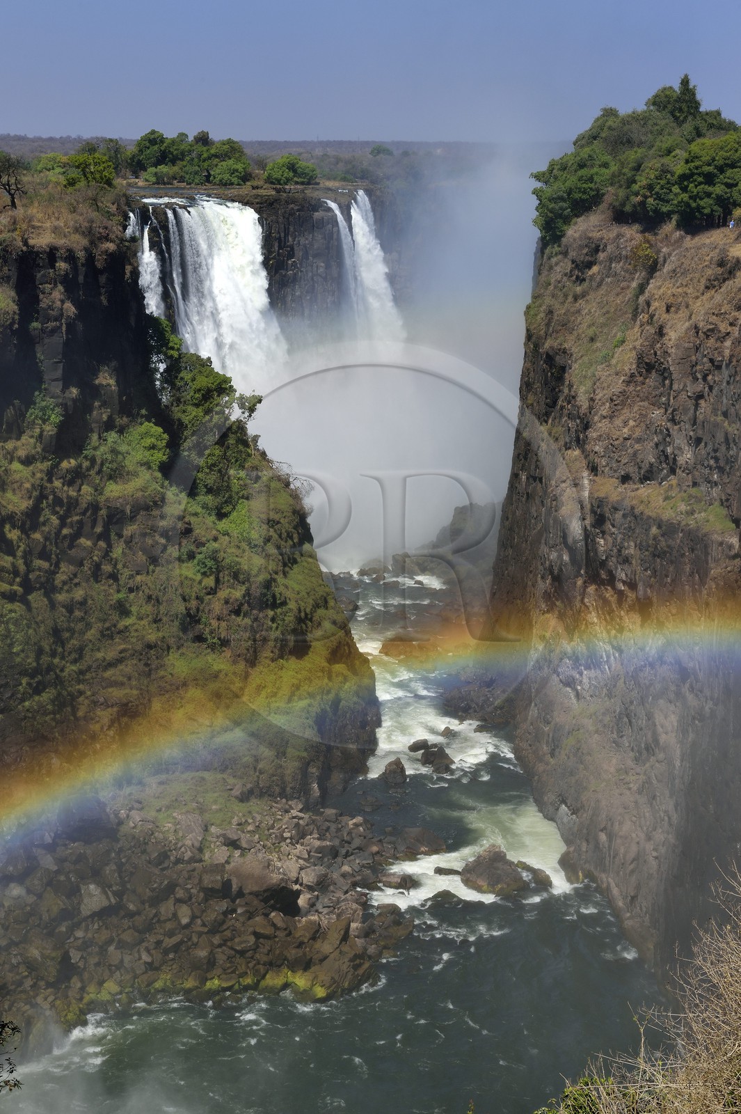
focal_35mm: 56
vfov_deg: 35.7
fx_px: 1731
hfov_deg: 24.2
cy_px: 557
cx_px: 370
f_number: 14
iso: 200
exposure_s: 1/250
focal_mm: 56
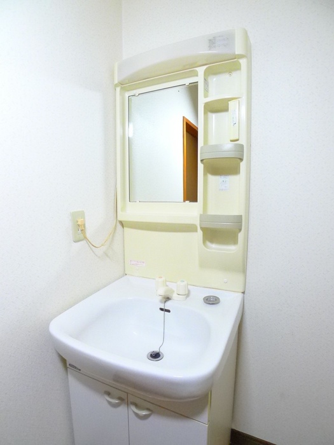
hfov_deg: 56.8
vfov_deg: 71.6
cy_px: 222
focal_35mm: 24
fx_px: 309
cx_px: 167
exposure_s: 1/125
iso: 1600
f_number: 2.8
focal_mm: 5.1
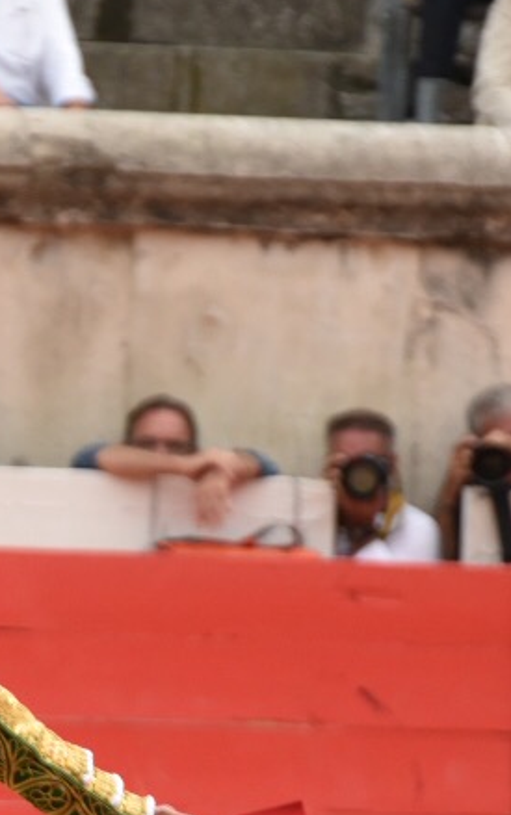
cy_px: 744
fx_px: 17552
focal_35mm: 789
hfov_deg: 1.7
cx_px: -91
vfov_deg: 2.7
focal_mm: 210
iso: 1100
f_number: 5.6
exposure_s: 1/640
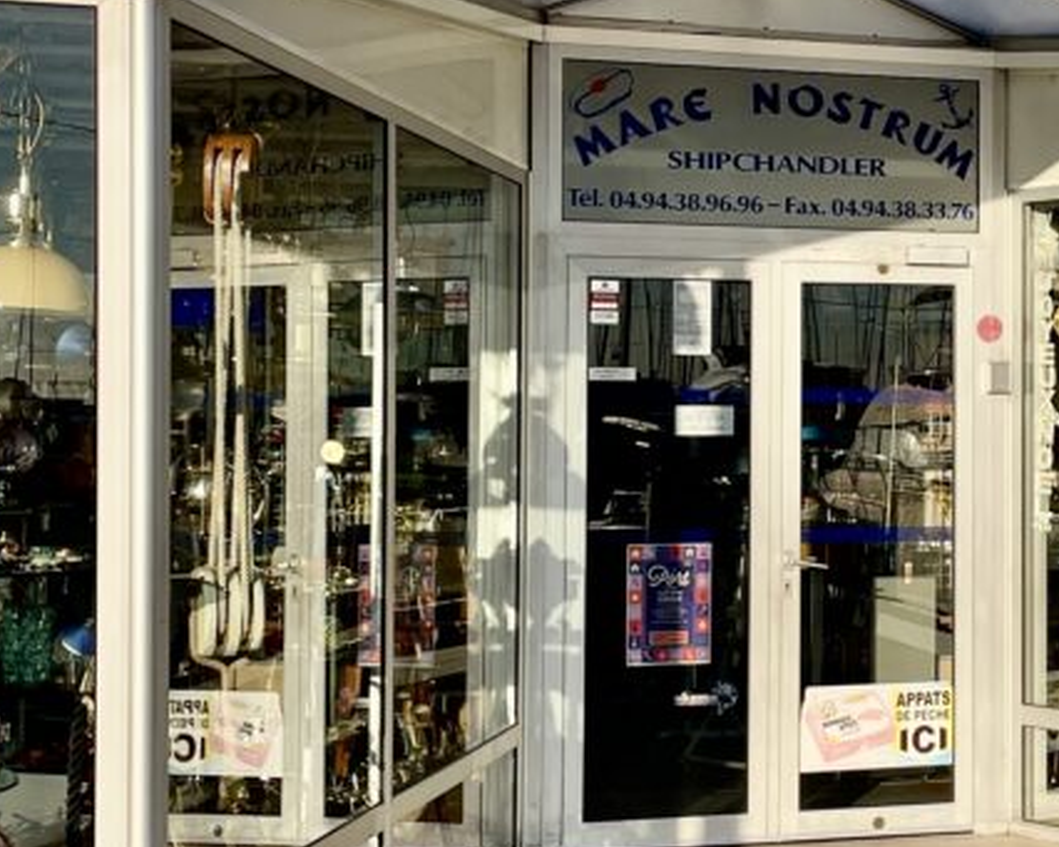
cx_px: 999
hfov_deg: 29.4
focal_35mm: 61
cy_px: 306
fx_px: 1912
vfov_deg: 24.9
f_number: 1.6
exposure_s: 1/4651
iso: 32
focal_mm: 4.2
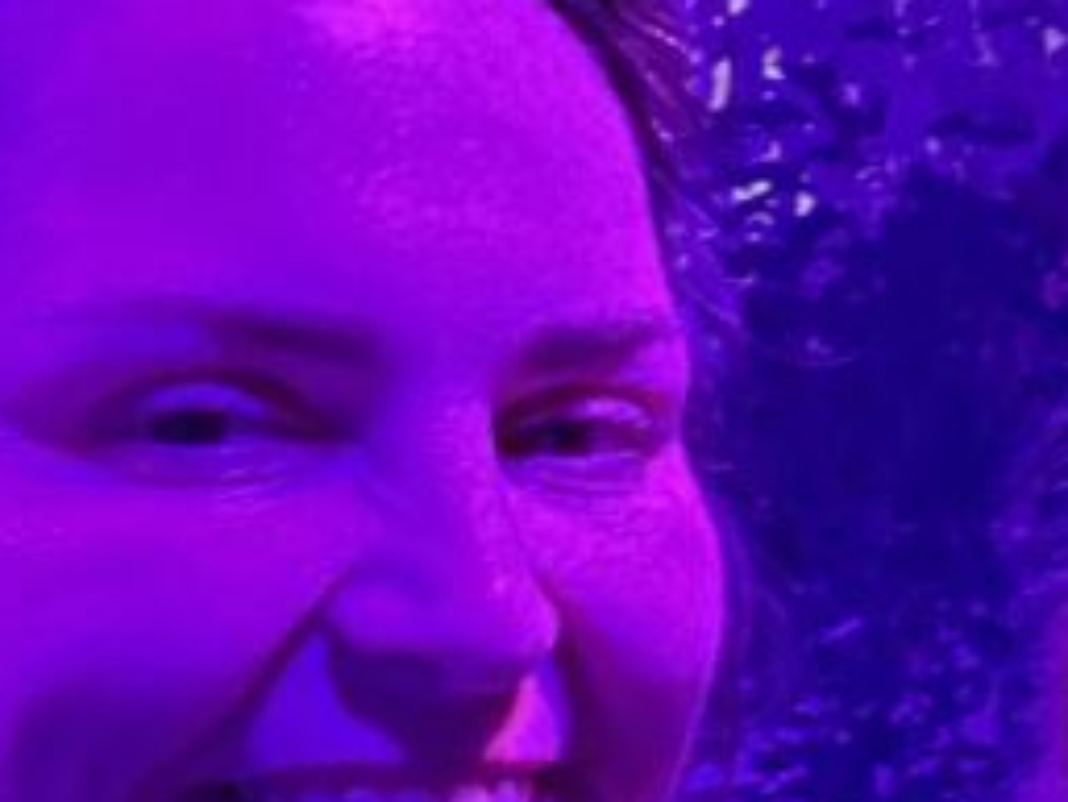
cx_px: 1002
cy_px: 898
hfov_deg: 26.6
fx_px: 2161
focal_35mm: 70
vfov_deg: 20.0
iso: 400
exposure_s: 1/38
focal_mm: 2.69
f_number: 1.9
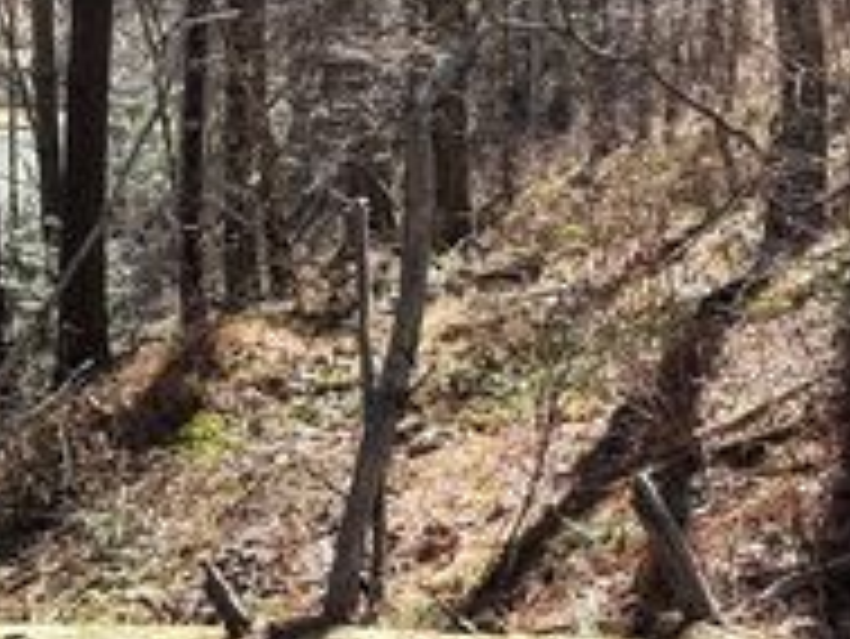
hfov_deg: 20.0
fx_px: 2408
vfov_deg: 14.7
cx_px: 337
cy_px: -83
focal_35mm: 98
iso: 80
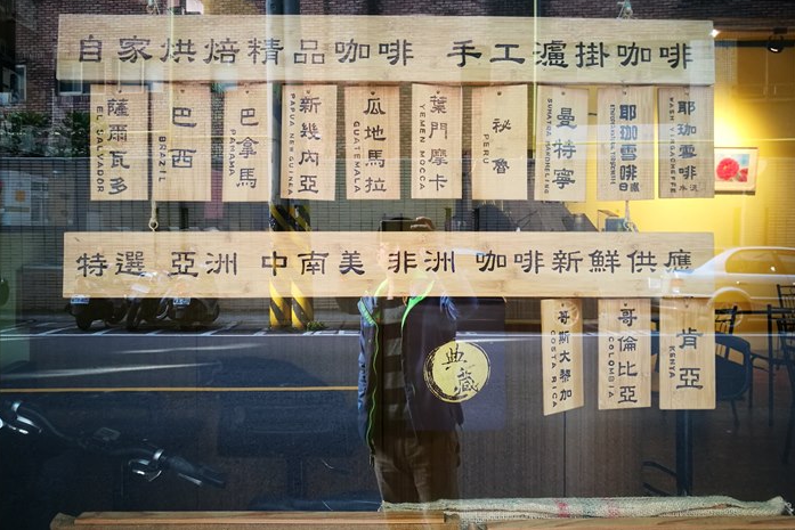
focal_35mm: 29
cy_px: 225
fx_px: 641
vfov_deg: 44.8
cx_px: 404
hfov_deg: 63.6
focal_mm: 4.5
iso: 160
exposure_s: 1/40
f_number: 2.2
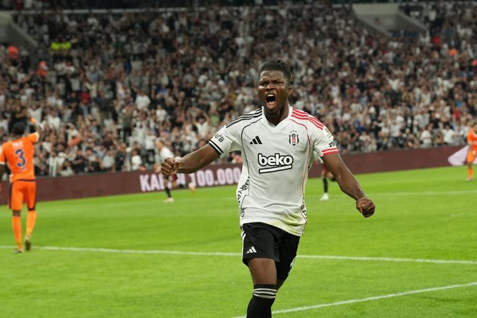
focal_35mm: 117
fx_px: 1550
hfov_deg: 17.5
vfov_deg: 11.7
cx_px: 238
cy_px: 159
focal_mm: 78
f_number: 3.5
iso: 2000
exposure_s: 1/1000
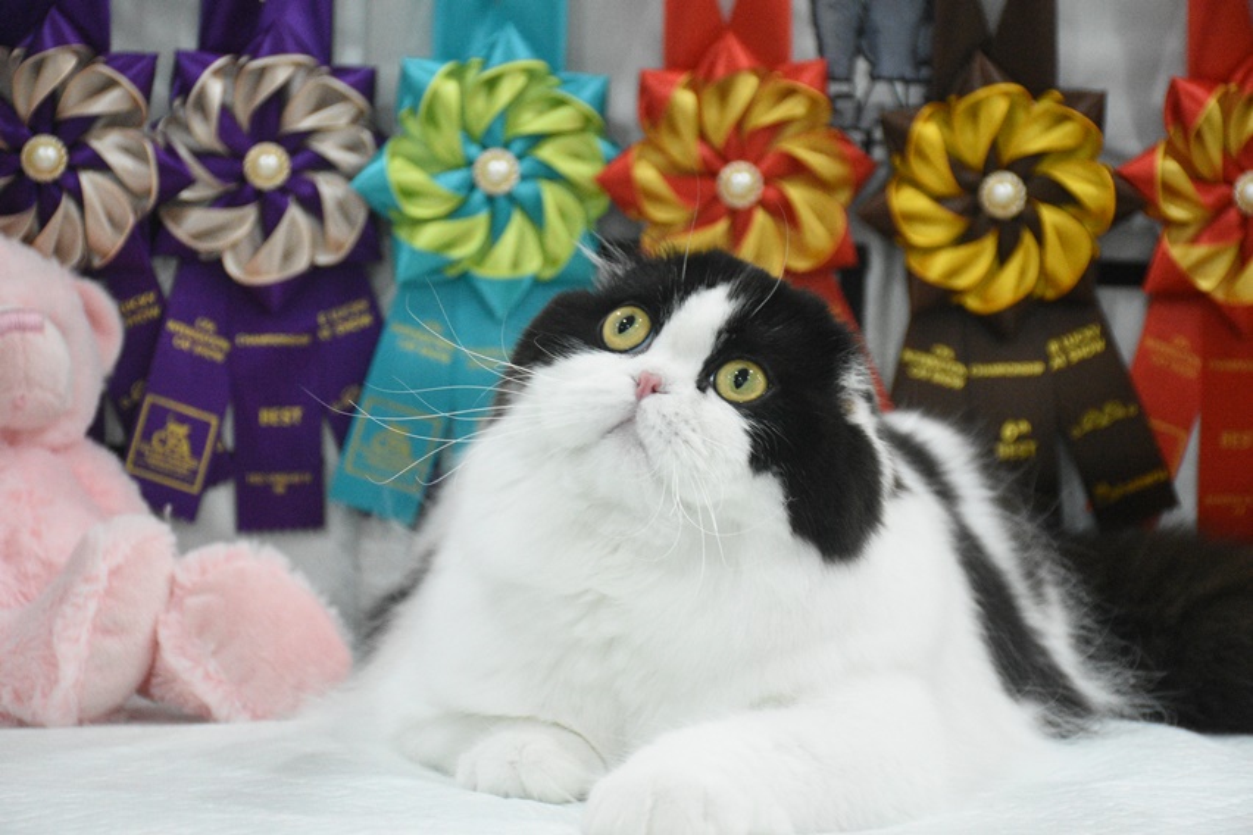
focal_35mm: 99
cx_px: 626
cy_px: 418
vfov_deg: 13.8
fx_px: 3445
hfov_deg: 20.6
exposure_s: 1/125
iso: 5000
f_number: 5
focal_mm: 66
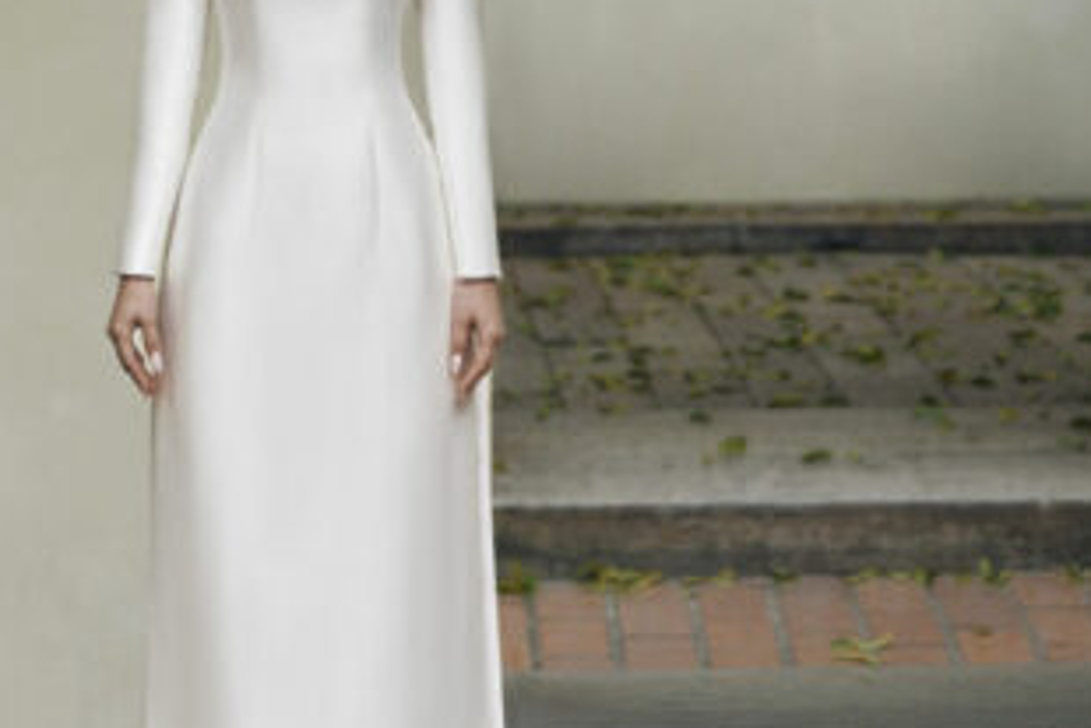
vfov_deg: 8.7
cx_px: 296
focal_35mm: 156
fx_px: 4730
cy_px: -42
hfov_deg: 13.1
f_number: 2.8
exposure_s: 1/1000
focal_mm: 63
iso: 500
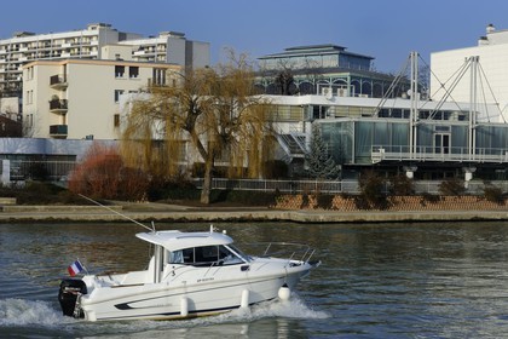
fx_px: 988
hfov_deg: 28.8
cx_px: 254
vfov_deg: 19.5
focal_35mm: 70
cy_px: 170
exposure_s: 1/200
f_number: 11
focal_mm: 70
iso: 200
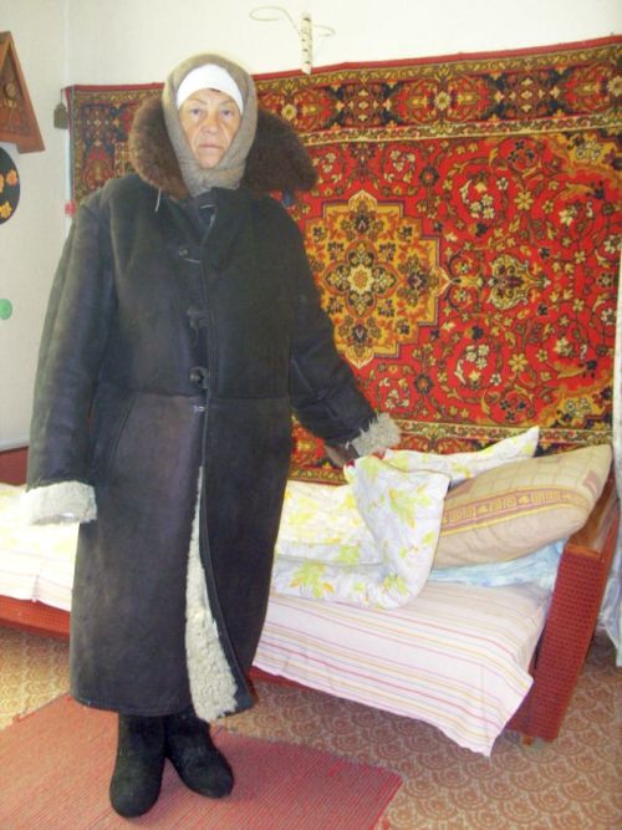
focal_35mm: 38
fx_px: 911
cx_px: 311
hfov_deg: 37.7
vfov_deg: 49.0
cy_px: 415
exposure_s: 1/30
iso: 200
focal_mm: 6.3
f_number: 2.8
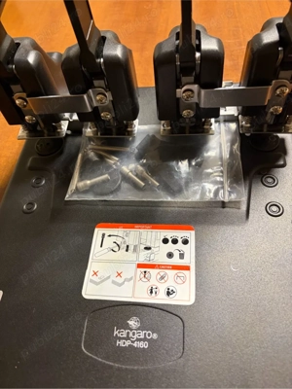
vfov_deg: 67.3
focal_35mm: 26
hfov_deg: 53.1
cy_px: 194
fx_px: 292
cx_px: 146
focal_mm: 5.96
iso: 250
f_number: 1.6
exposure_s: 1/50
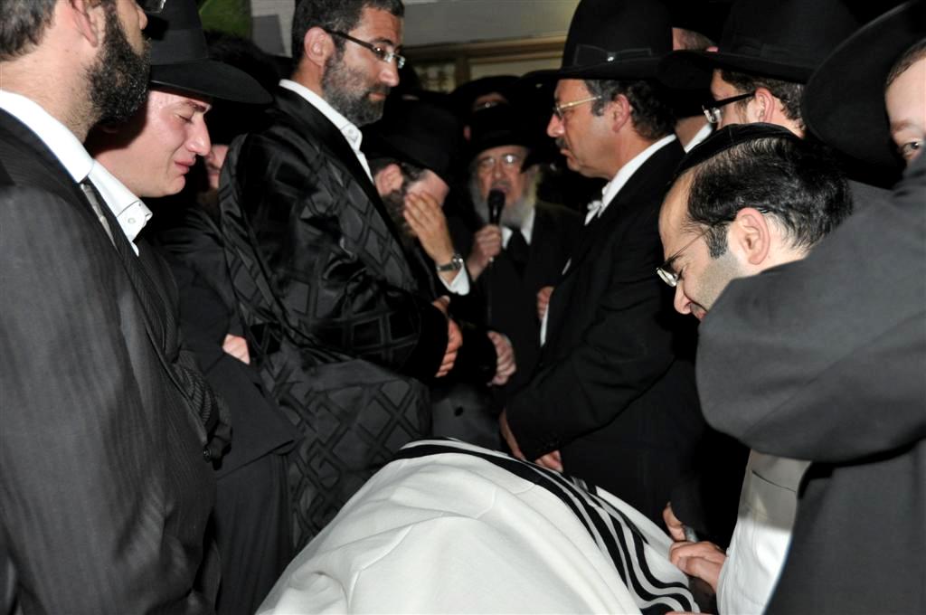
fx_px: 1310
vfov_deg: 26.4
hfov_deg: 38.9
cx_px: 463
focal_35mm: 51
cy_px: 308
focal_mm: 34
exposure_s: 1/60
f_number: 4.2
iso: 800
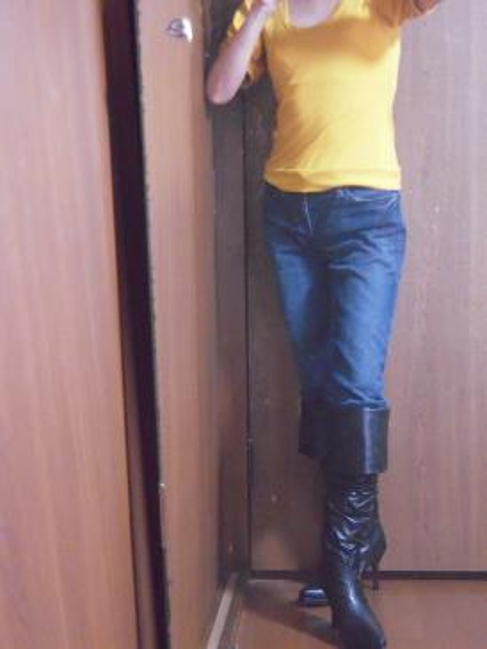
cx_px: 244
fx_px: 1294
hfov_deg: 21.3
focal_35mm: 69
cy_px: 324
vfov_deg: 28.2
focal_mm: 12.3
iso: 1600
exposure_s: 1/10
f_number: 4.2
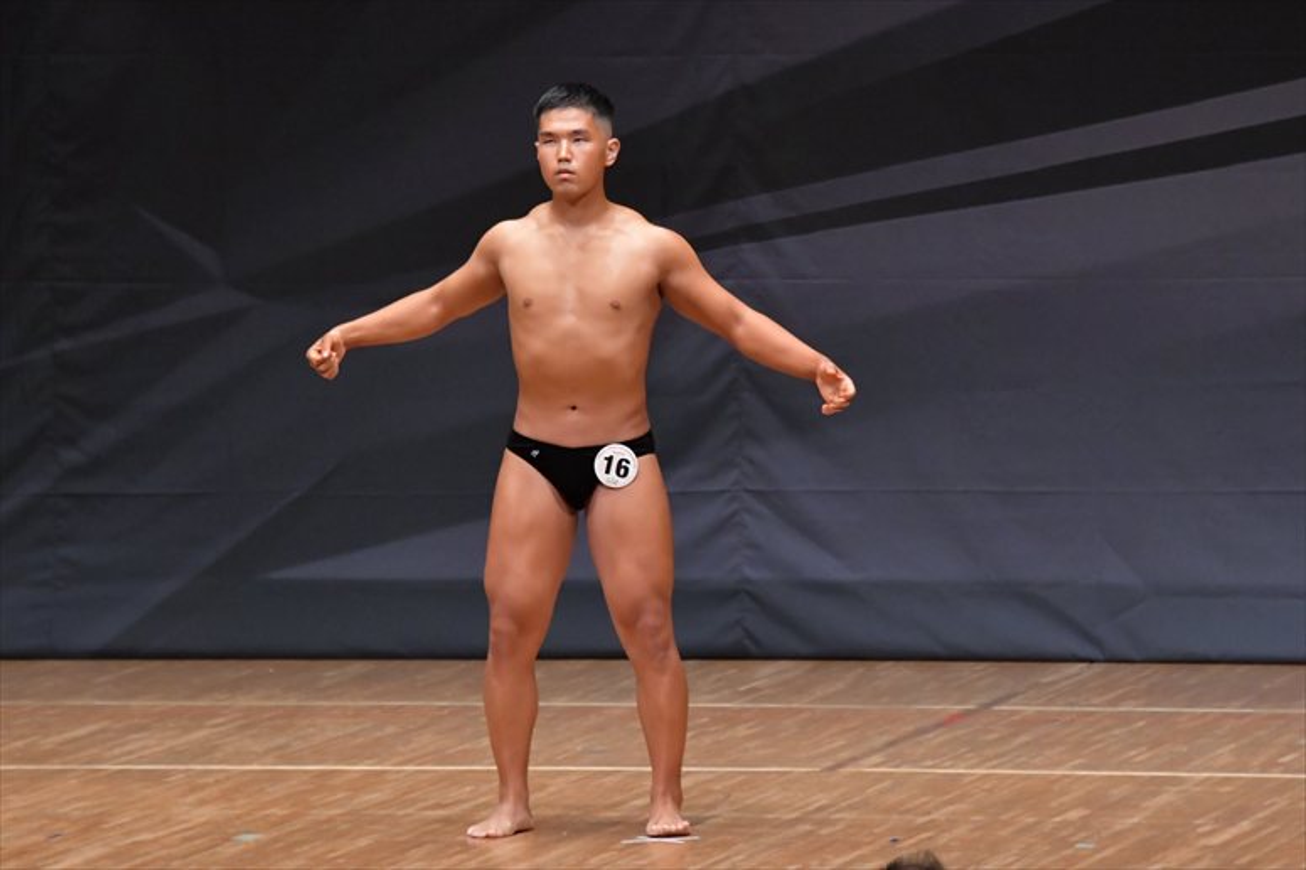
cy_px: 435
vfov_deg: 4.8
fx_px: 10334
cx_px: 653
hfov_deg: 7.2
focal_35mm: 285
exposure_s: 1/400
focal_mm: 190
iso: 6400
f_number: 5.6
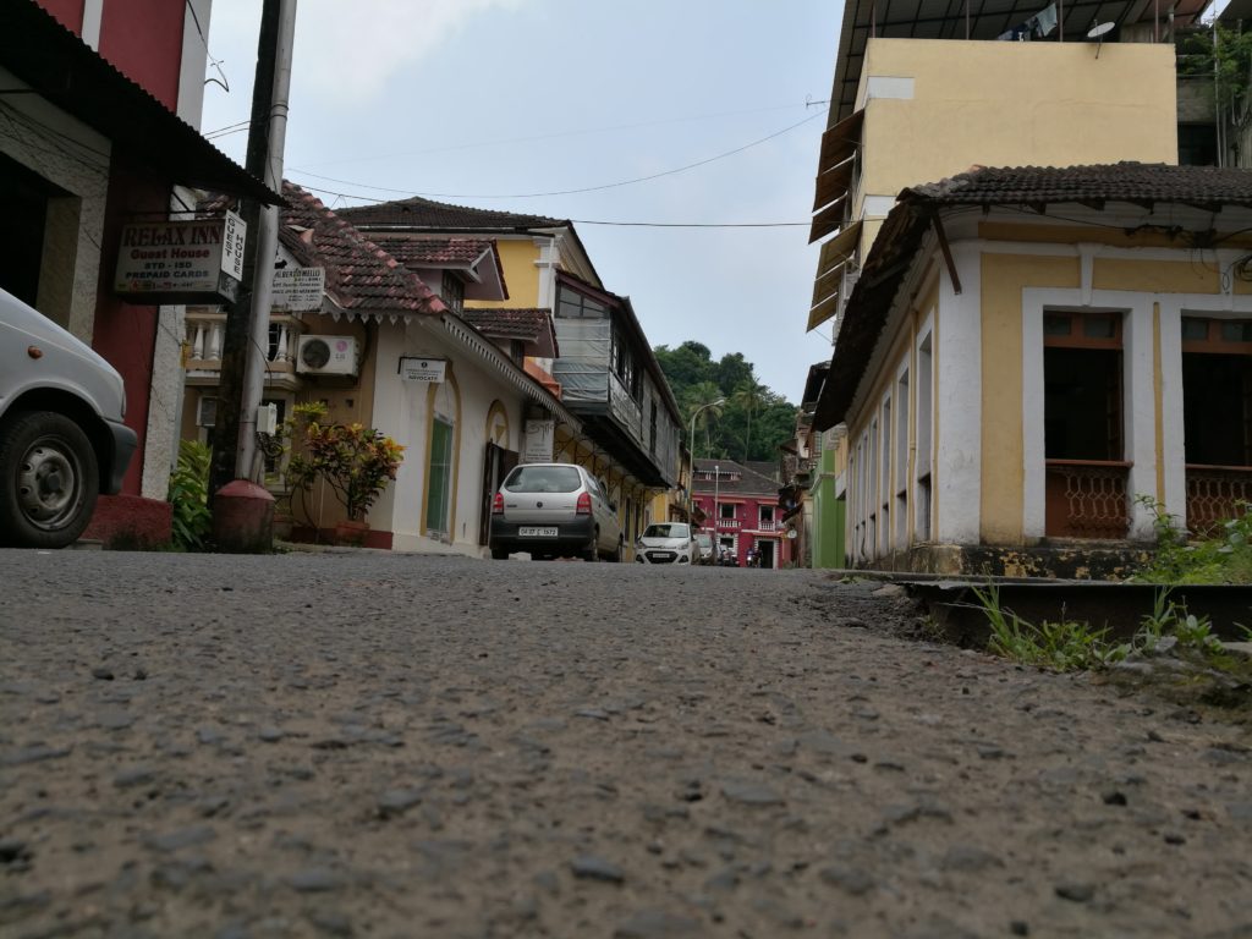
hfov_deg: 65.3
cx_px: 626
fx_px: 977
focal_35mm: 27
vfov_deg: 51.4
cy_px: 470
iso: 50
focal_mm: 4.5
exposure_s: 1/986
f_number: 2.2
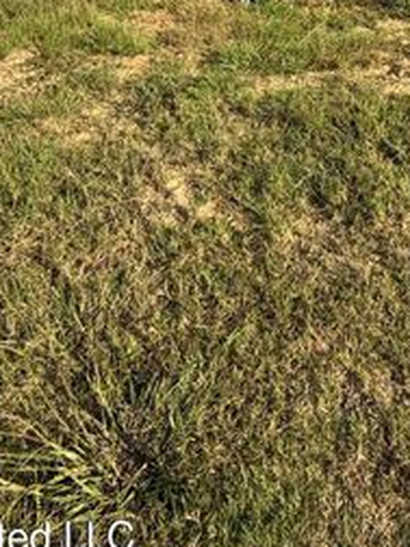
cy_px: -120
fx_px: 584
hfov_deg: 36.0
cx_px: 380
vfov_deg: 37.1
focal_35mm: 37
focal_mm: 2.22
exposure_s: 1/1613
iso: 50
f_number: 2.2
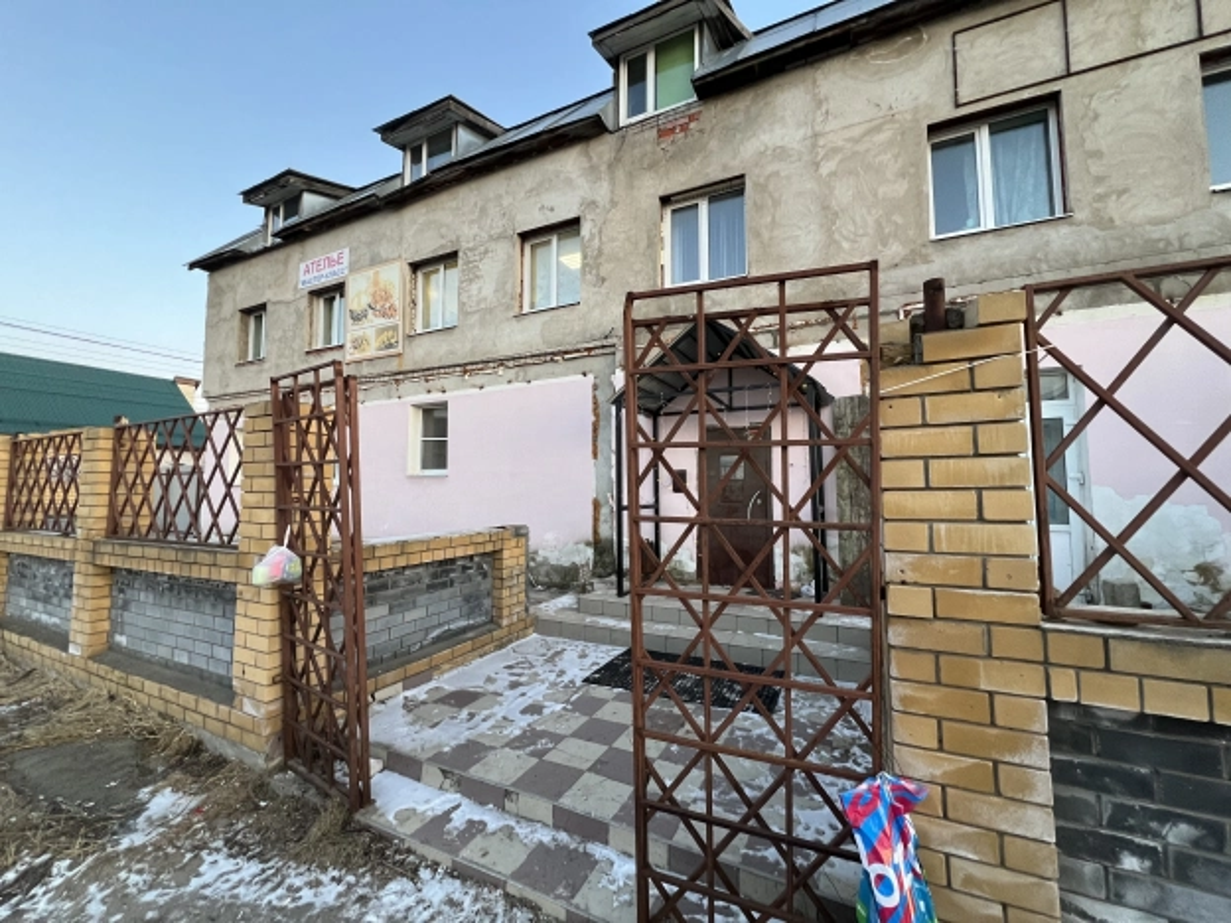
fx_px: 462
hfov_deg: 106.2
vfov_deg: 89.9
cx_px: 616
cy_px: 462
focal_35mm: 13
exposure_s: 1/99
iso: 160
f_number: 1.8
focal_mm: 1.57
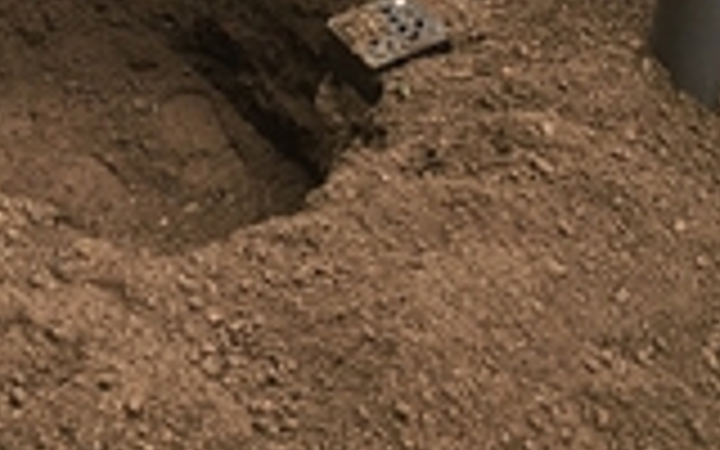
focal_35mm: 82
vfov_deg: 14.6
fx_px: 1609
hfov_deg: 24.7
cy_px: -268
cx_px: 126
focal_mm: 4.15
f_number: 2.2
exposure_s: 1/33
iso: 64
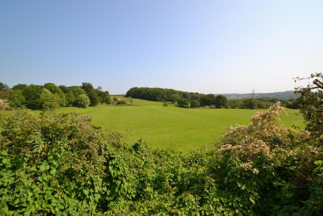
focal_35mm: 15
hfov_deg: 100.4
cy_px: 108
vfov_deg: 77.3
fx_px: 135
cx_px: 162
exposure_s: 1/200
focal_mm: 10
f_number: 7.1
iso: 100
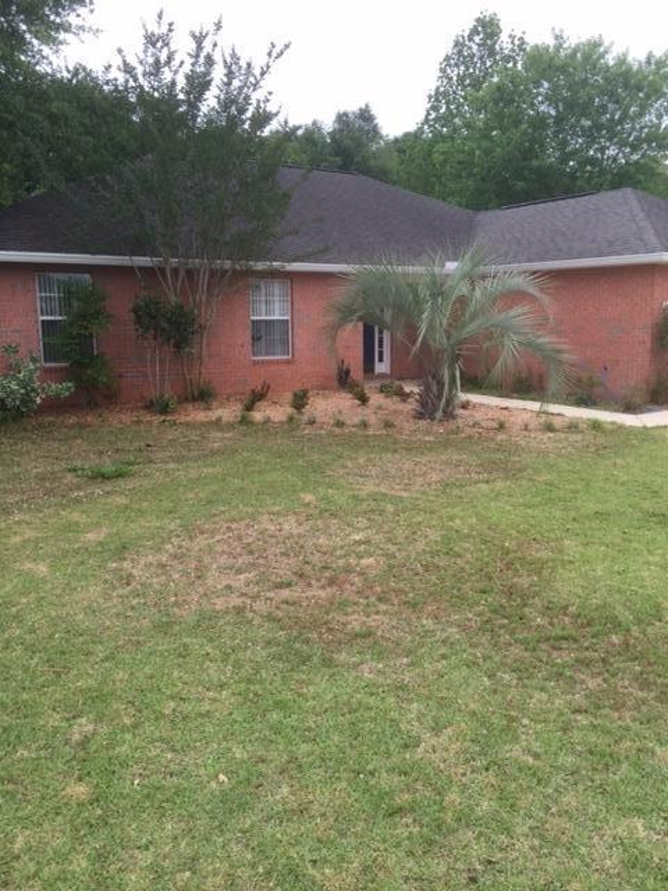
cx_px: 334
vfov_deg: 61.7
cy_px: 446
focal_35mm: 29
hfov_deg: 48.2
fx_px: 746
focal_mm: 4.15
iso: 32
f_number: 2.2
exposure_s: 1/284
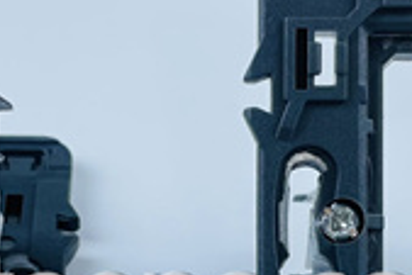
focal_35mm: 128
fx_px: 1466
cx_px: 195
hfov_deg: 16.0
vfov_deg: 10.6
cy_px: 297
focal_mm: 4.2
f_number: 1.6
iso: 32
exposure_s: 1/117
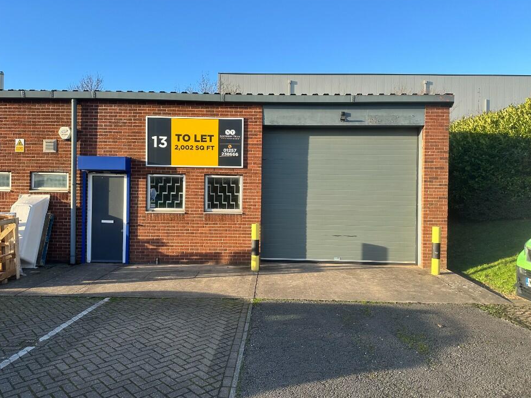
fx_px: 383
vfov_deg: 54.9
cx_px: 265
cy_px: 200
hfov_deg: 69.4
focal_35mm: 25
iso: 80
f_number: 1.78
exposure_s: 1/1083
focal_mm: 6.86
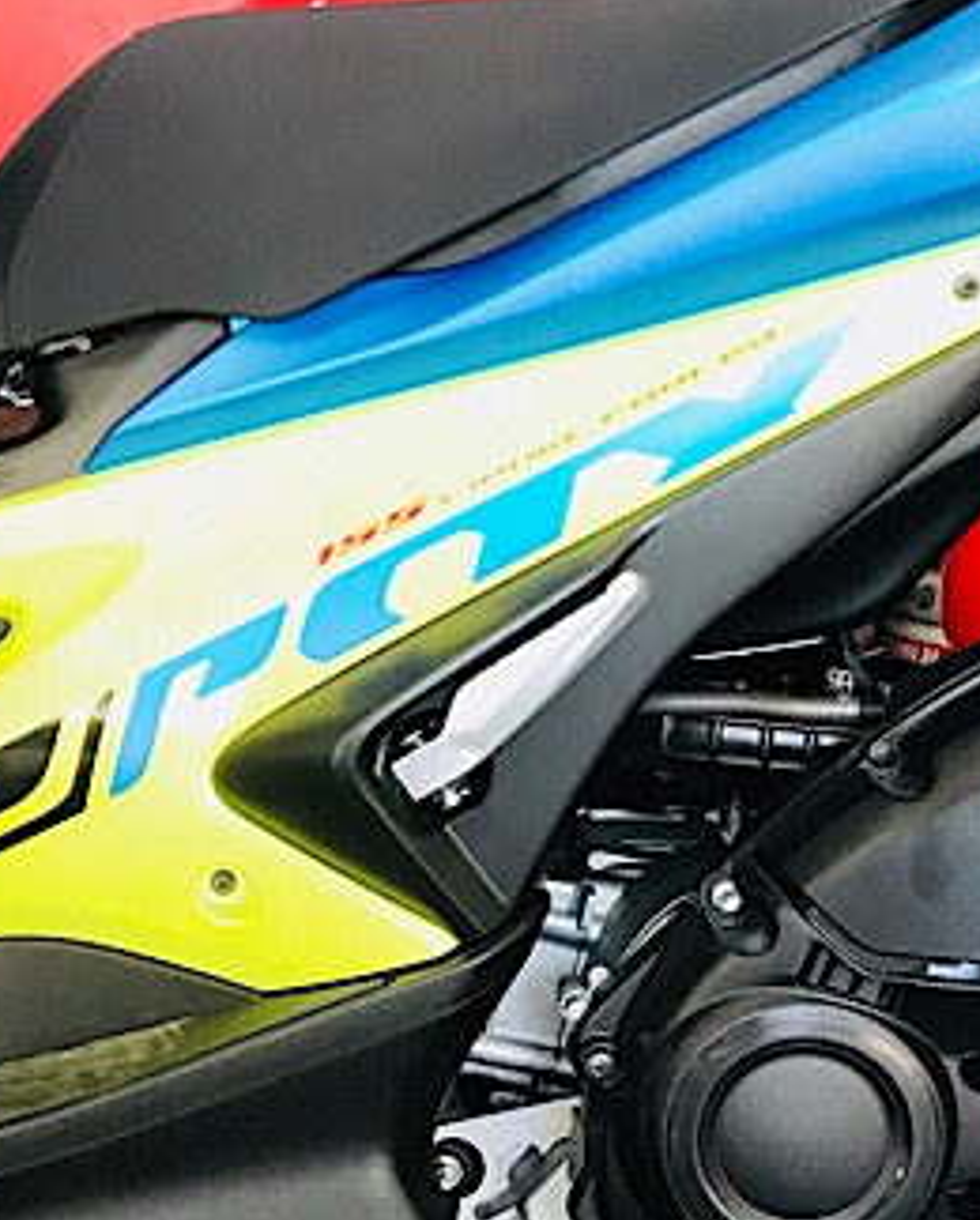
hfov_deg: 19.0
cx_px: 166
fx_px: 2895
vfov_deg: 23.8
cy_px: 550
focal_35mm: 80
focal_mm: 3.99
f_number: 1.8
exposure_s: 1/33
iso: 25
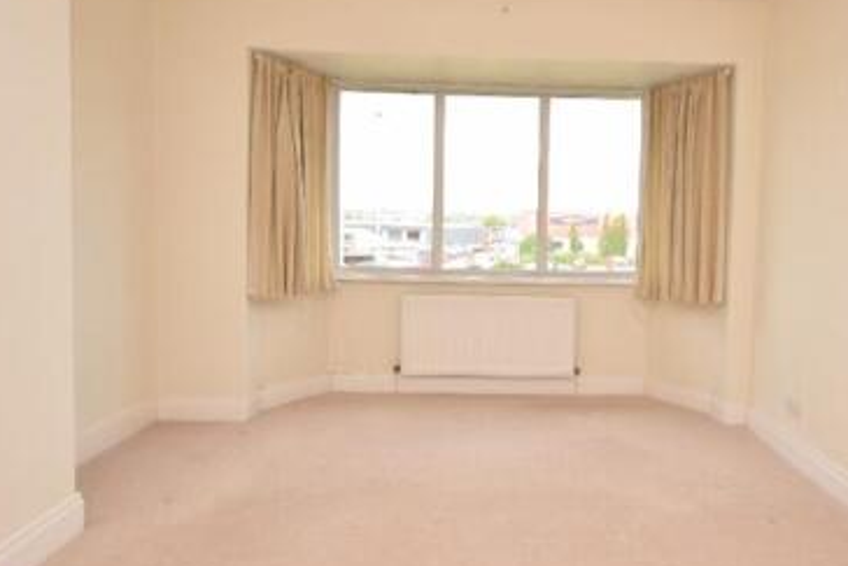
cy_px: 250
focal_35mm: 27
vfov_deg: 47.9
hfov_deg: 66.7
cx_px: 511
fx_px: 636
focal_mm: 10
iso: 100
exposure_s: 1/80
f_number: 4.5
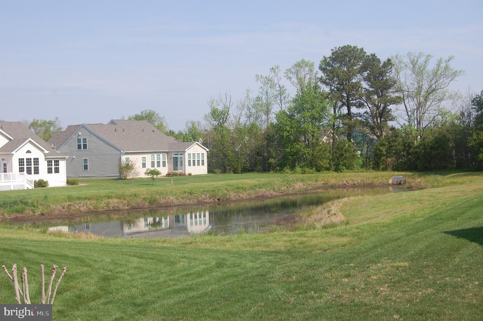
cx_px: 242
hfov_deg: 33.4
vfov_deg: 22.6
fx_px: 804
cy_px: 160
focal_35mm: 60
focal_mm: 40
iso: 200
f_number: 9
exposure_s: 1/320
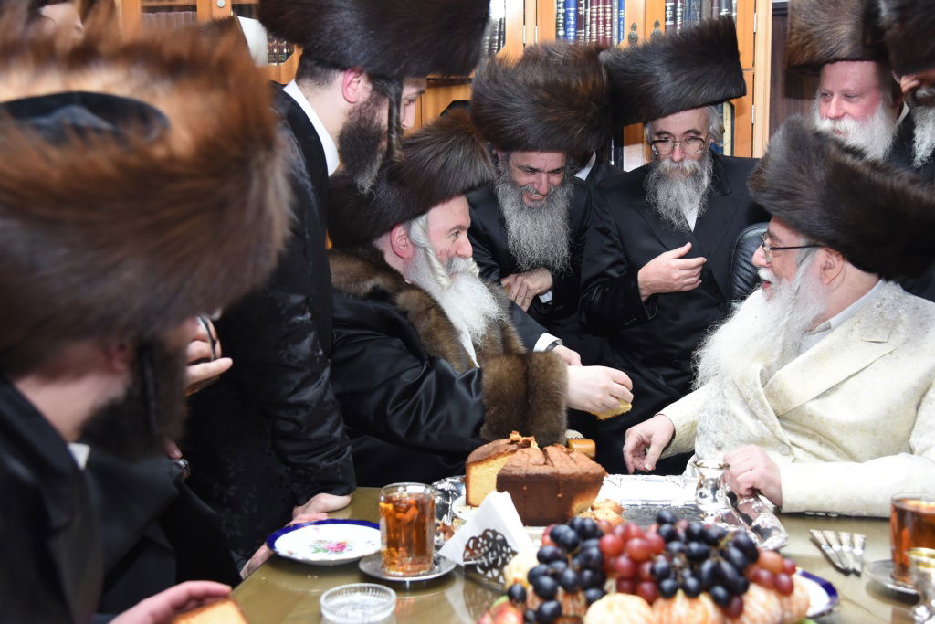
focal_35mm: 38
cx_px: 468
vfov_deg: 35.1
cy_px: 312
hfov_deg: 50.7
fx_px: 987
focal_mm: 38
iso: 1250
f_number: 4.5
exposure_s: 1/100
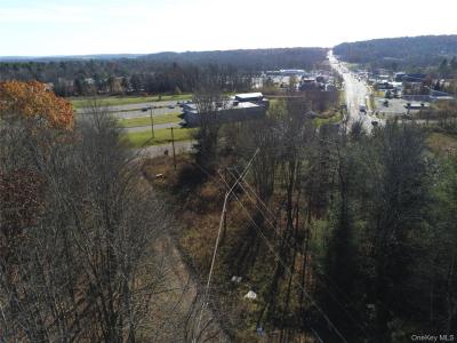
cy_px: 172
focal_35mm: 23
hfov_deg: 73.9
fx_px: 304
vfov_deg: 58.9
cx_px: 228
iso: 176
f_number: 2.4
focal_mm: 4
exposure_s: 1/1923
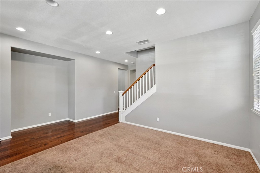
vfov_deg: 73.7
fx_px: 116
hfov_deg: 96.8
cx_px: 130
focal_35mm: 16
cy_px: 86
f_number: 8
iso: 400
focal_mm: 16
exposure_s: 1/15
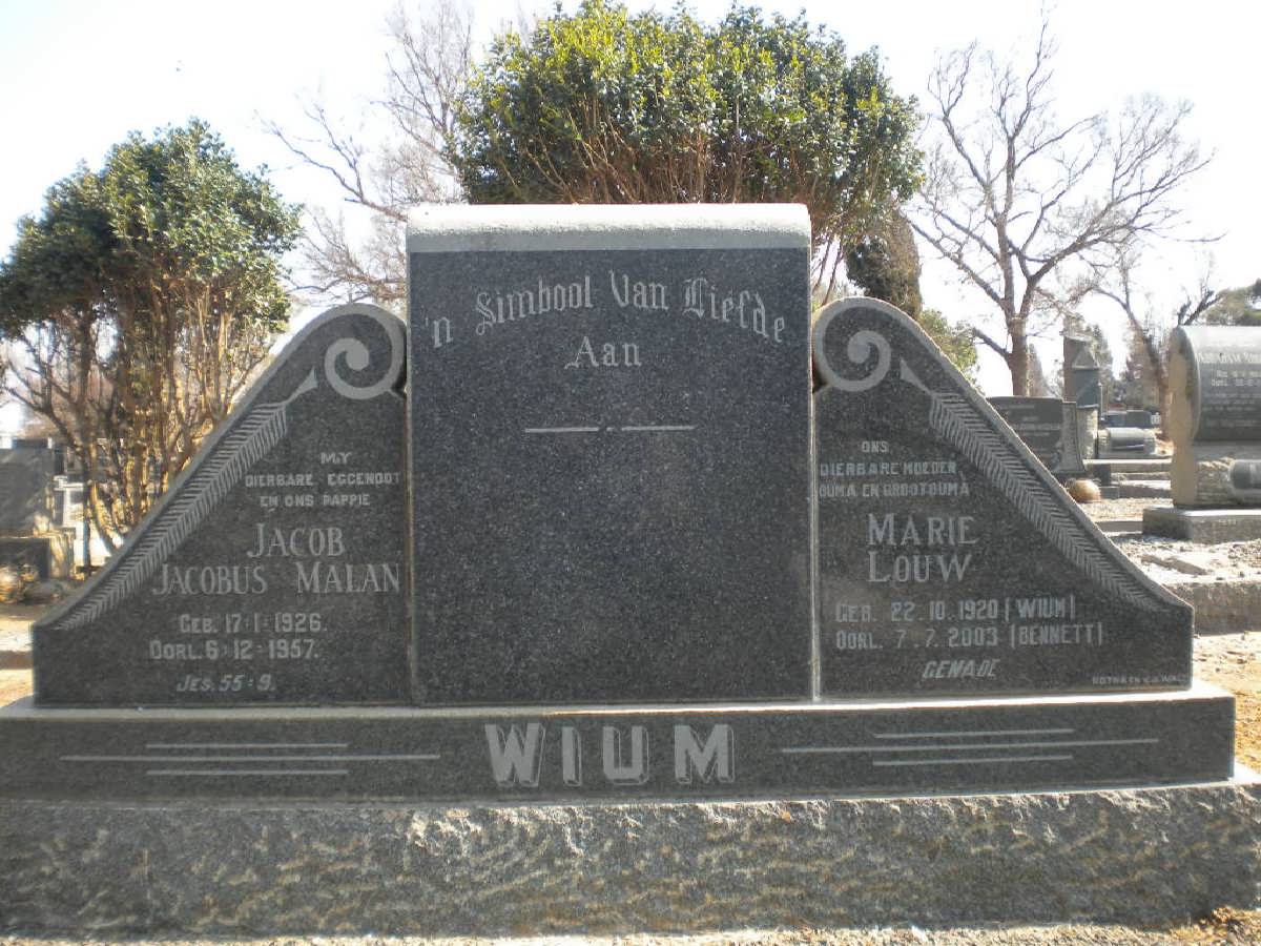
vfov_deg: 40.7
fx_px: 1275
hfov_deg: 52.6
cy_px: 473
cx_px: 630
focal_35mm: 35
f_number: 4.6
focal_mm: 6.3
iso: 80
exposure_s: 1/148
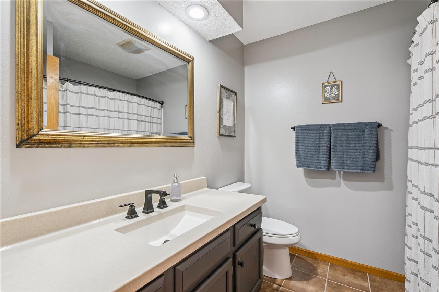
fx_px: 195
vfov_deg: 73.7
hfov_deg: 96.7
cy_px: 146
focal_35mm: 16
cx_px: 220
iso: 500
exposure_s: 1/10
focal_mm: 16
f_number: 8
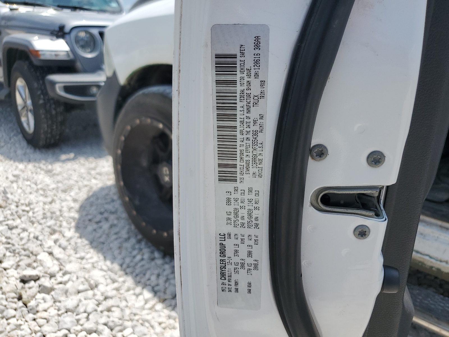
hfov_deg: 67.3
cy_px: 168
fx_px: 337
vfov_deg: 53.1
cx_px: 224
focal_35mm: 26
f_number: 1.5
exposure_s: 1/5000
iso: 50
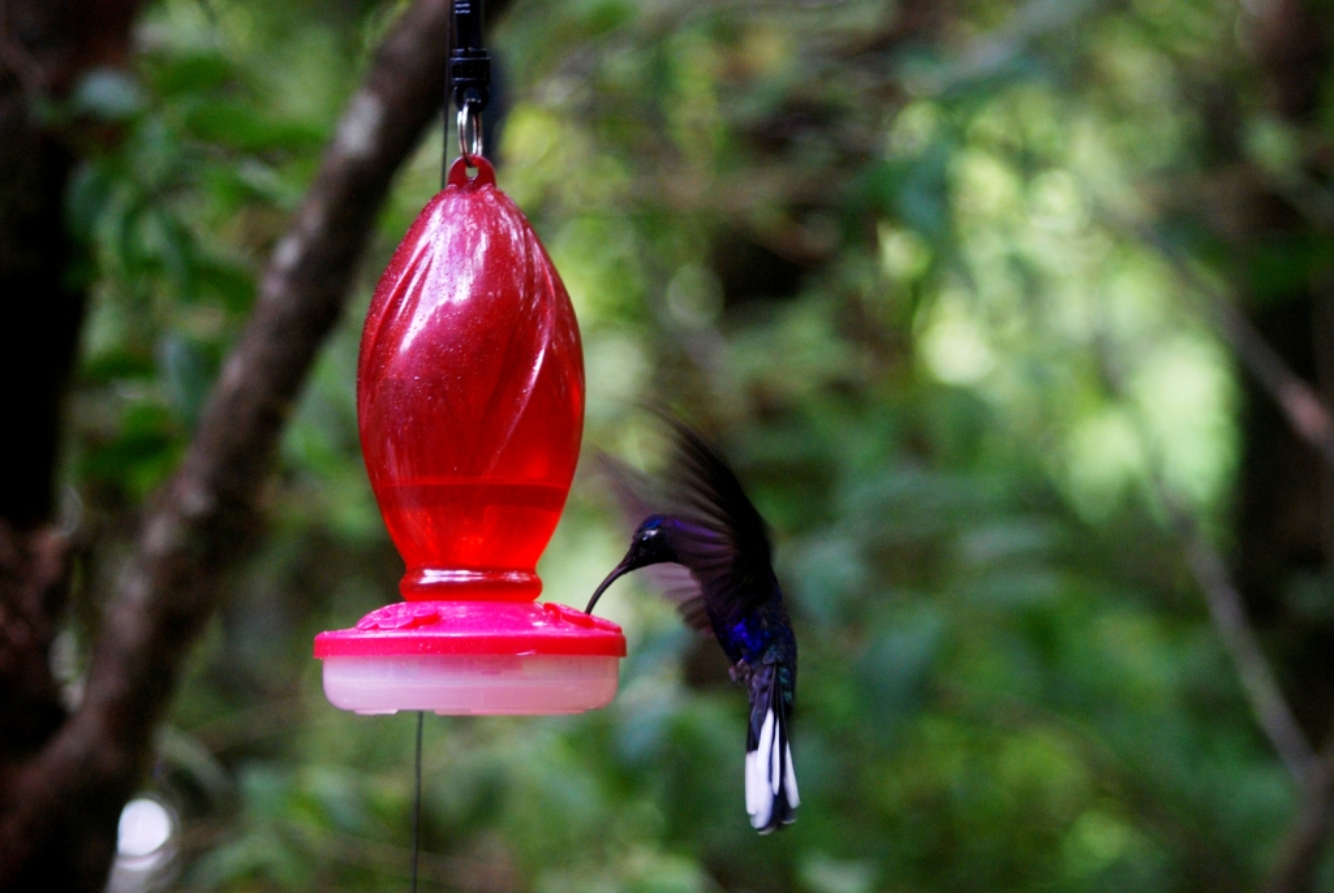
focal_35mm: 129
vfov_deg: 10.7
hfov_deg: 15.9
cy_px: 446
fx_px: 4787
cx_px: 667
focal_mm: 86
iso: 400
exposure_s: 1/160
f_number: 4
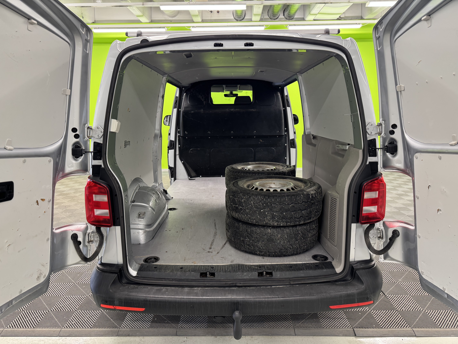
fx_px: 318
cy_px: 172
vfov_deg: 56.8
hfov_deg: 71.6
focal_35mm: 24
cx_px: 229
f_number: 1.78
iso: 200
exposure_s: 1/50
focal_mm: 6.76
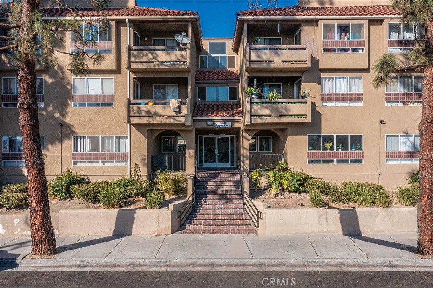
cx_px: 216
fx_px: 337
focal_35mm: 28
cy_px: 144
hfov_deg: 65.5
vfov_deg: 46.4
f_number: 8
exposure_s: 1/500
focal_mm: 10.26
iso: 100
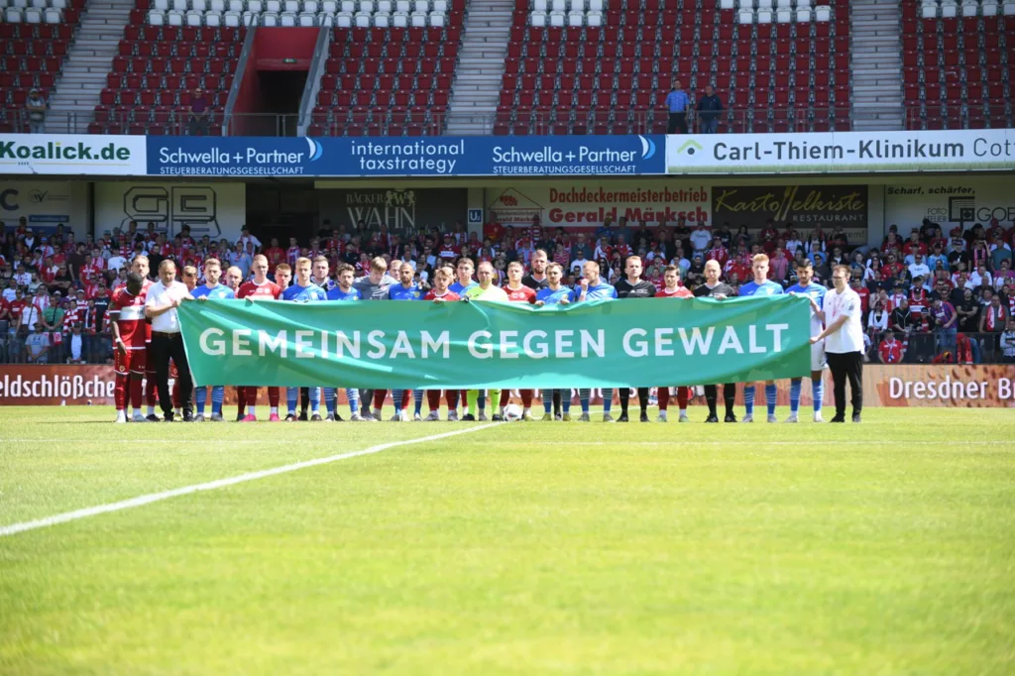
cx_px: 508
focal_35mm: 116
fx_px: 3269
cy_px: 338
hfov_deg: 17.6
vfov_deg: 11.8
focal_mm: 116
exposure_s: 1/1600
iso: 720
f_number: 4.8
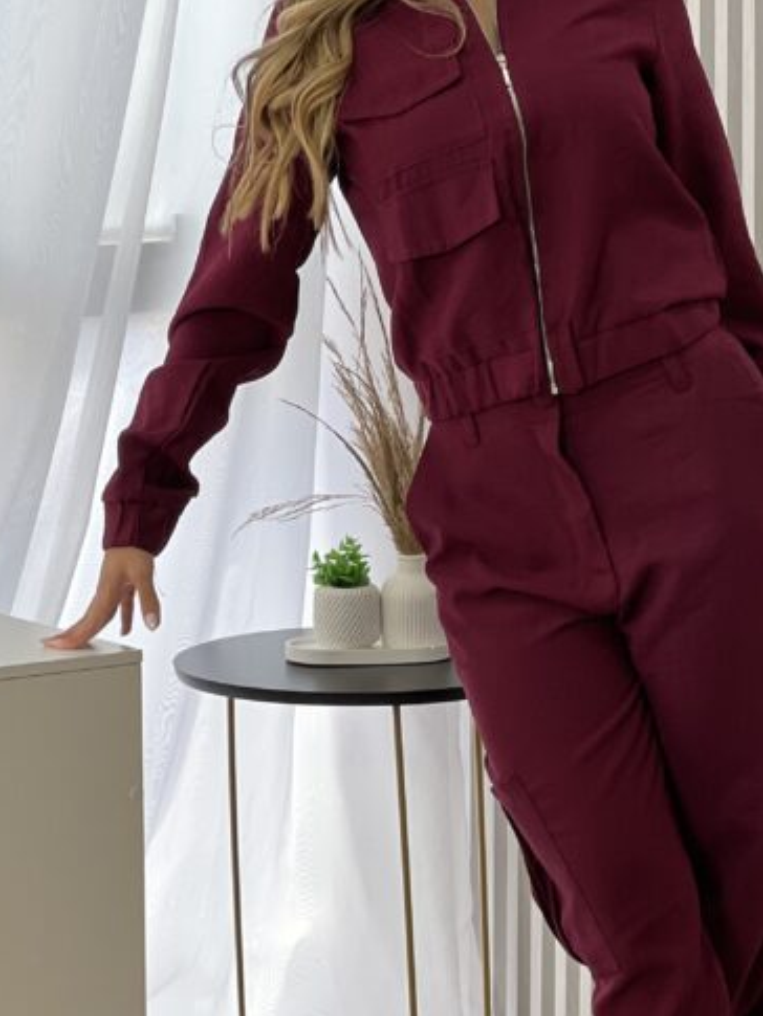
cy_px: 571
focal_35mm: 148
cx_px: 576
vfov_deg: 13.3
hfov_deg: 10.0
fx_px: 4348
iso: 80
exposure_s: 1/120
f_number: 2.8
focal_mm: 9
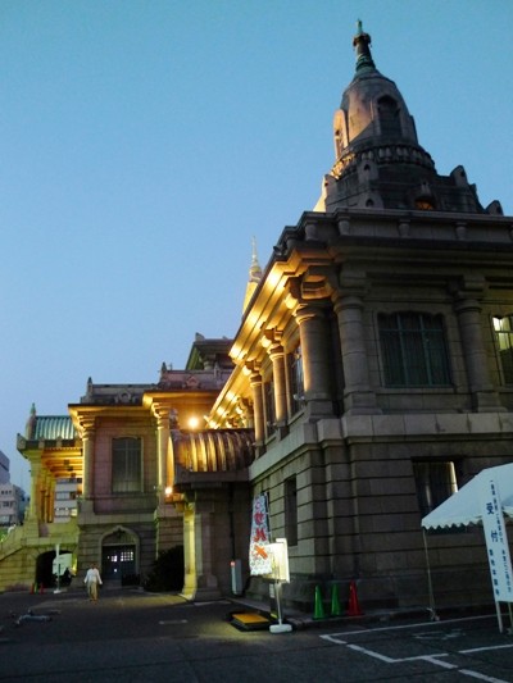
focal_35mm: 32
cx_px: 256
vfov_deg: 56.8
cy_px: 342
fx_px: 632
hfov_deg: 44.2
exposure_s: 1/8
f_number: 2.2
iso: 200
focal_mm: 6.8
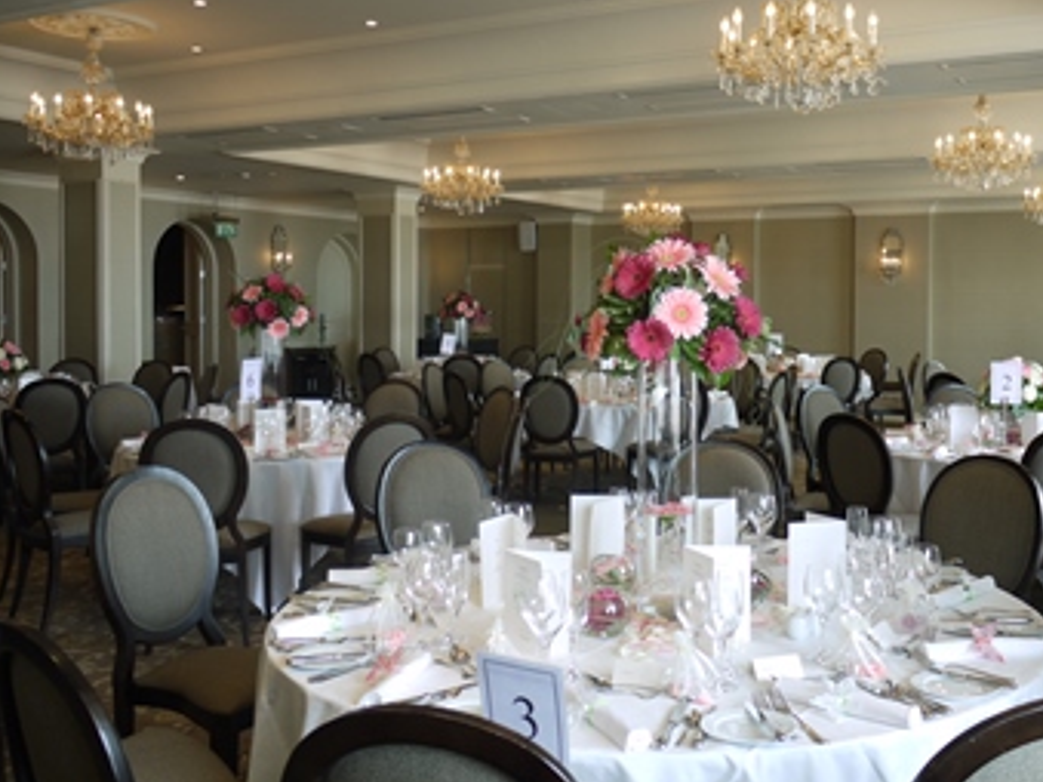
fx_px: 1114
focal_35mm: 37
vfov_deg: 38.6
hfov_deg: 49.6
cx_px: 661
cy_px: 336
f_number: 3.5
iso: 100
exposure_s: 1/40
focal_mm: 14
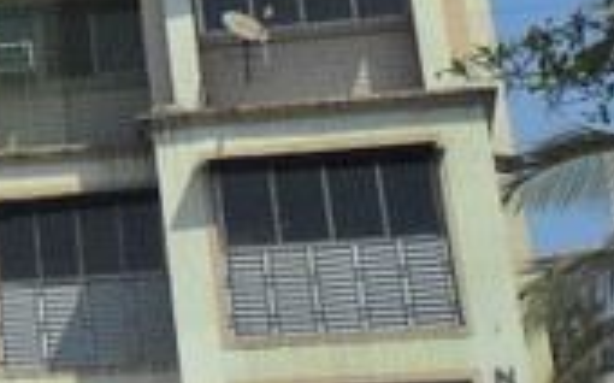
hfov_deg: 13.7
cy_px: -318
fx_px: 2258
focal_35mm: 135
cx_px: -516
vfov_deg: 9.2
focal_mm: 4.9
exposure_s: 1/180
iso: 100
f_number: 8.9
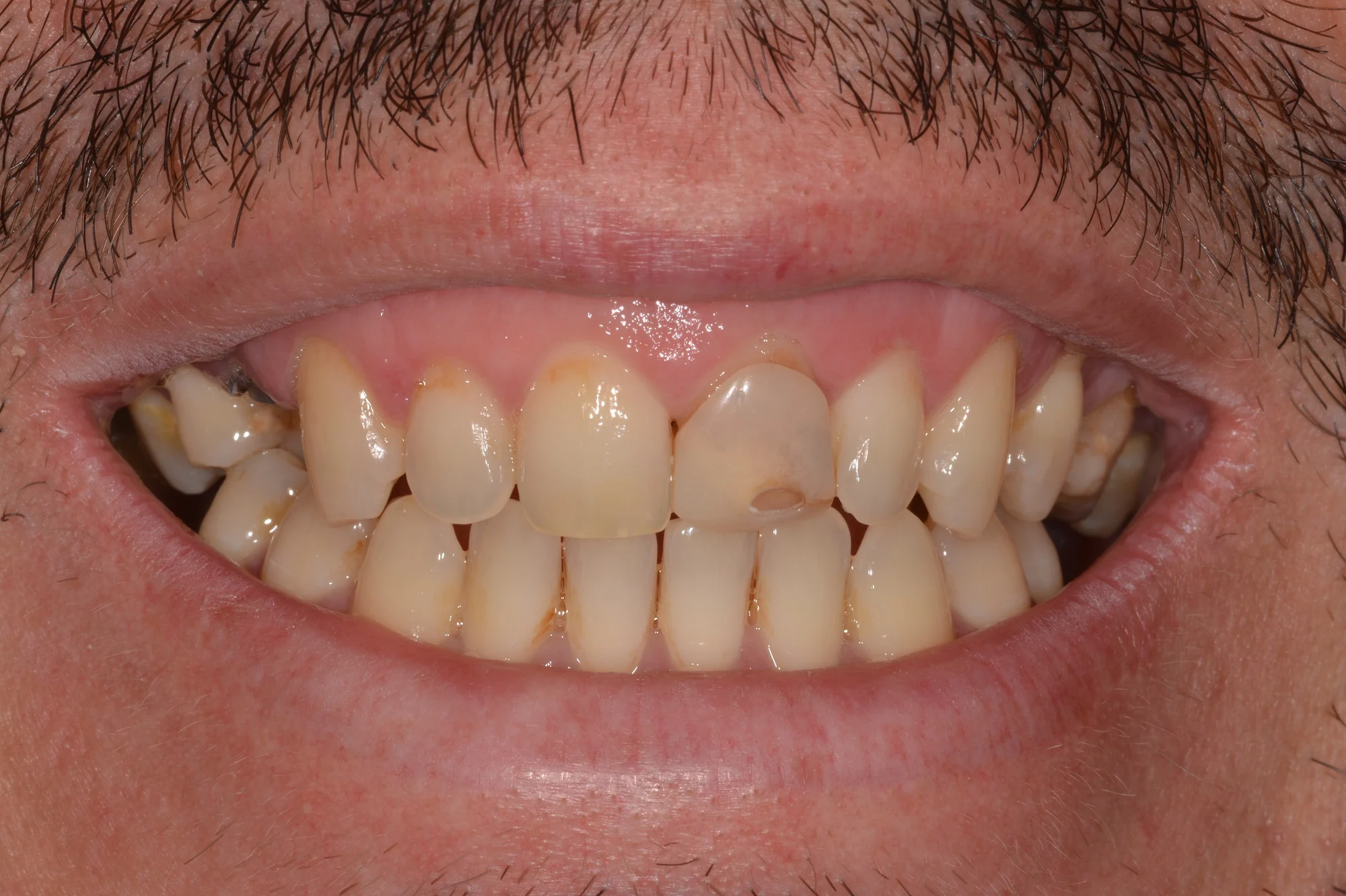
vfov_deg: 8.7
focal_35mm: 158
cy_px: 448
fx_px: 5888
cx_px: 673
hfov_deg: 13.0
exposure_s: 1/200
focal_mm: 105
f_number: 22
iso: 100
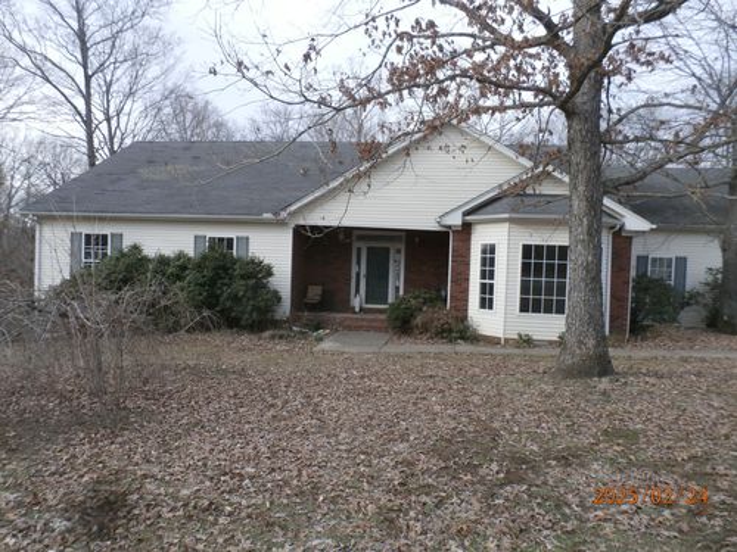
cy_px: 276
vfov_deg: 54.9
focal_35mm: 25
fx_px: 532
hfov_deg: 69.4
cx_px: 368
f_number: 3
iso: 100
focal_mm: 4.5
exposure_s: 1/400
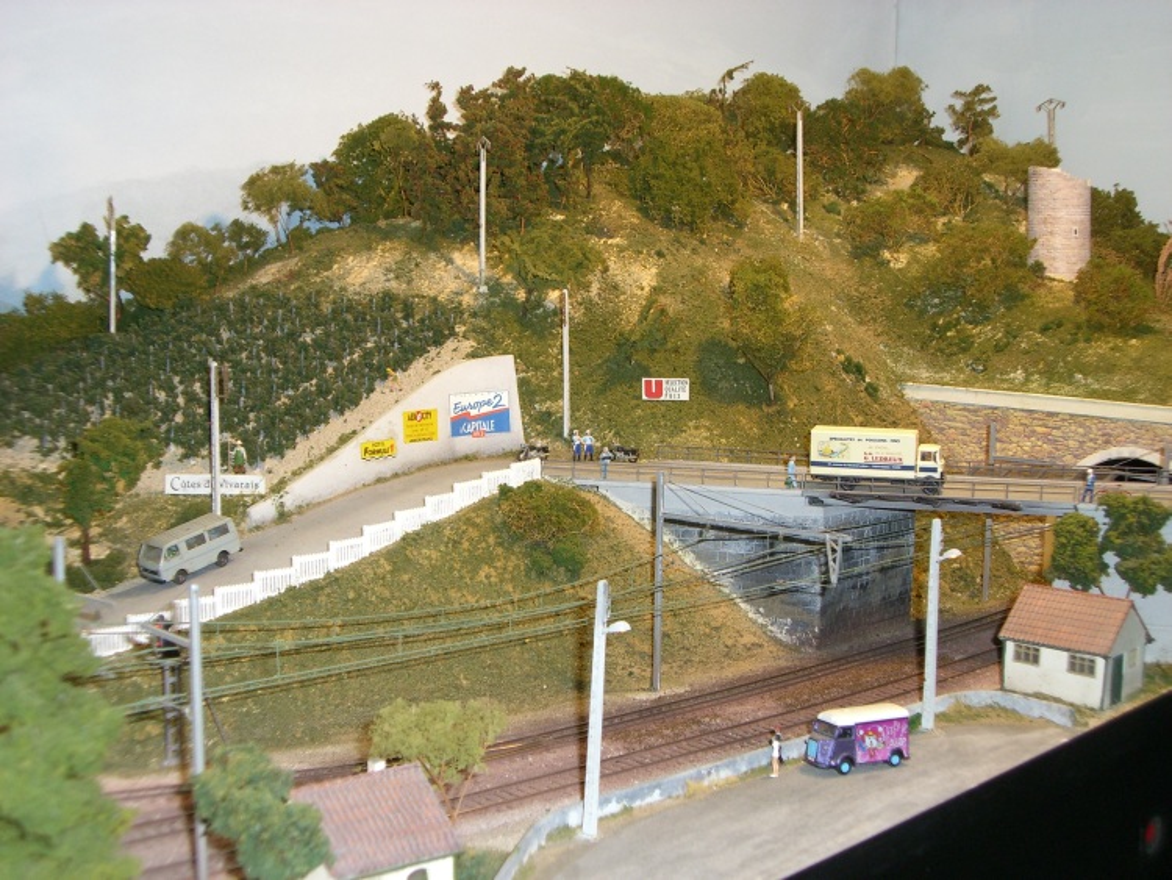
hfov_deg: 34.9
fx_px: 1863
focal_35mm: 55
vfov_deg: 26.6
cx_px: 586
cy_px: 440
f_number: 3.3
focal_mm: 9
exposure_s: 1/60
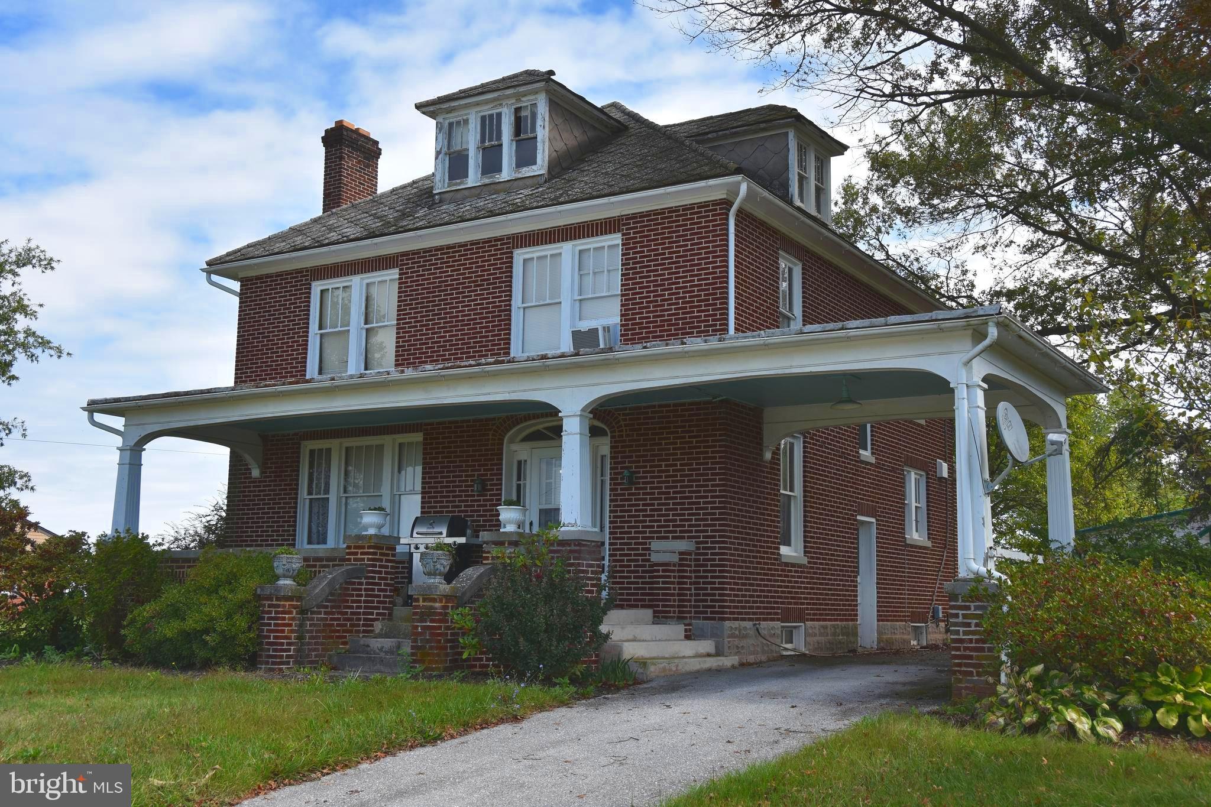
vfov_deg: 34.2
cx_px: 606
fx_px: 1312
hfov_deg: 49.6
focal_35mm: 39
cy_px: 404
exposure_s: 1/250
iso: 100
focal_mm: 26
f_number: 7.1
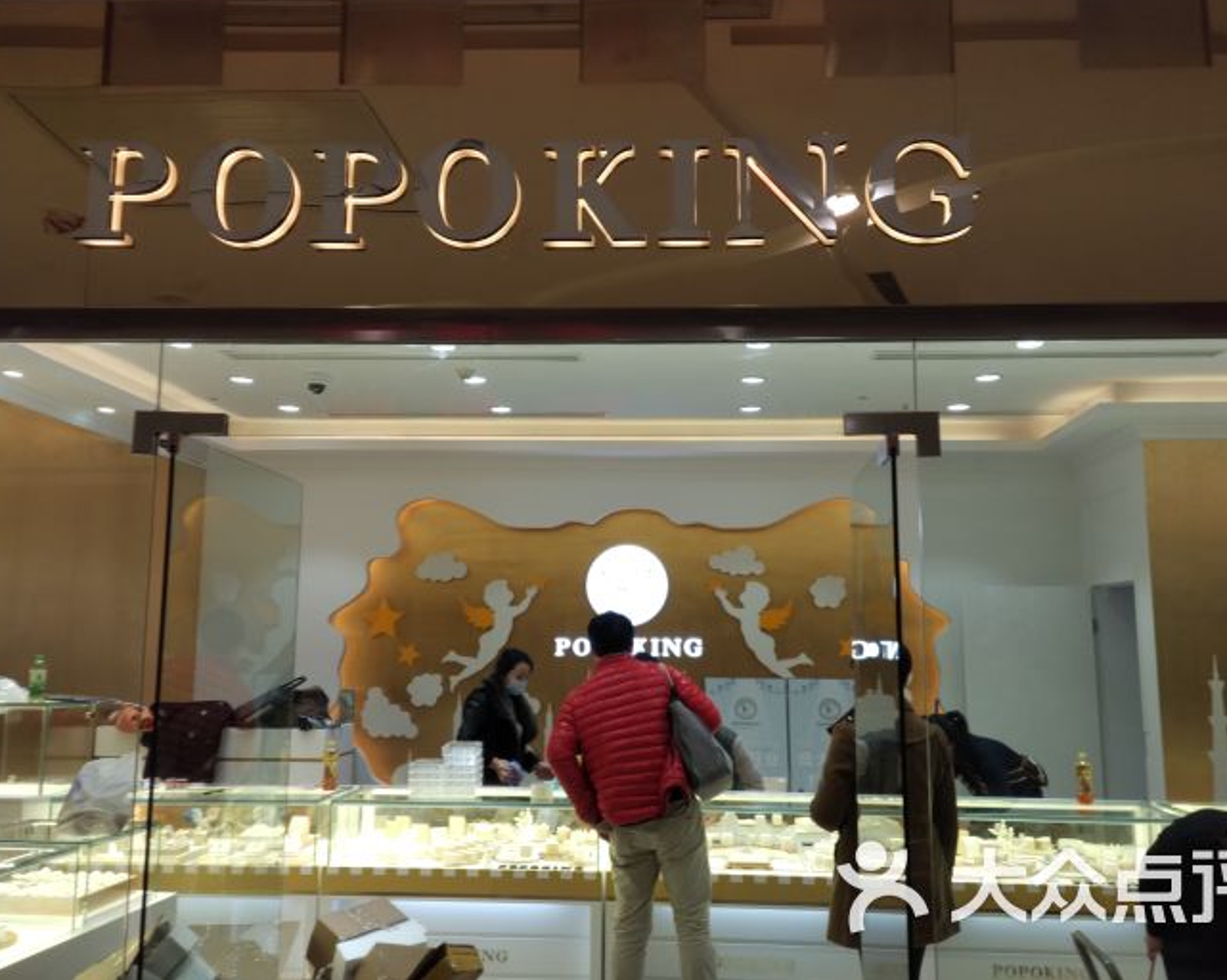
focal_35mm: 32
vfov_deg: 45.8
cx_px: 647
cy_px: 483
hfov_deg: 55.7
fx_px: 1161
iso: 138
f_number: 2
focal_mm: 4.12
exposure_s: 1/100
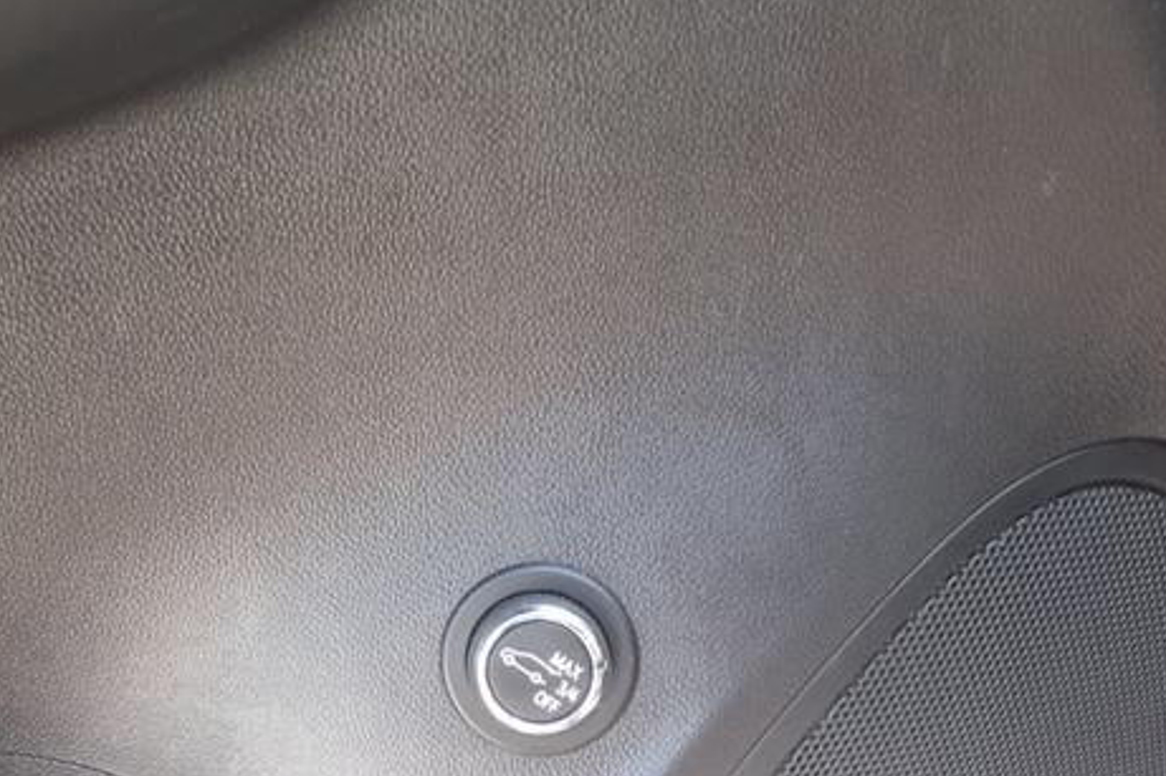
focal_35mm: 39
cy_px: 576
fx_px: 1263
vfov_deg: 33.5
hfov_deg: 48.6
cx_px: 379
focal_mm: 3.58
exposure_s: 1/40
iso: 64
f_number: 1.9
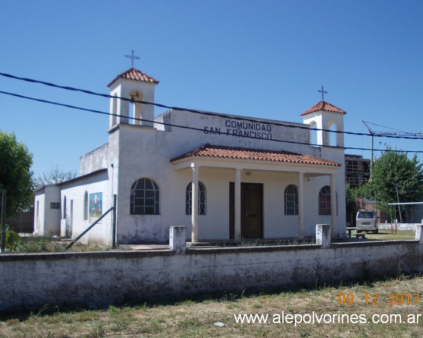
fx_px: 501
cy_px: 169
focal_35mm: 40
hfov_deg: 45.8
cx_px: 215
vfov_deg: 37.3
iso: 80
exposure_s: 1/320
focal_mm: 5.3
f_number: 6.2
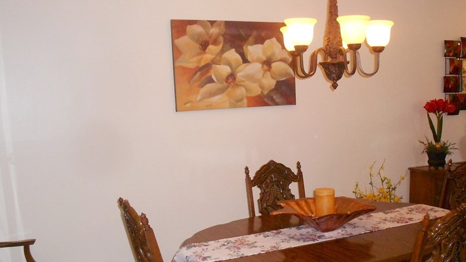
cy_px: 181
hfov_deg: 42.5
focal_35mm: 48
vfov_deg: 24.7
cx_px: 299
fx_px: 593
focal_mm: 5.8
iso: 320
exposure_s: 1/30
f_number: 3.6
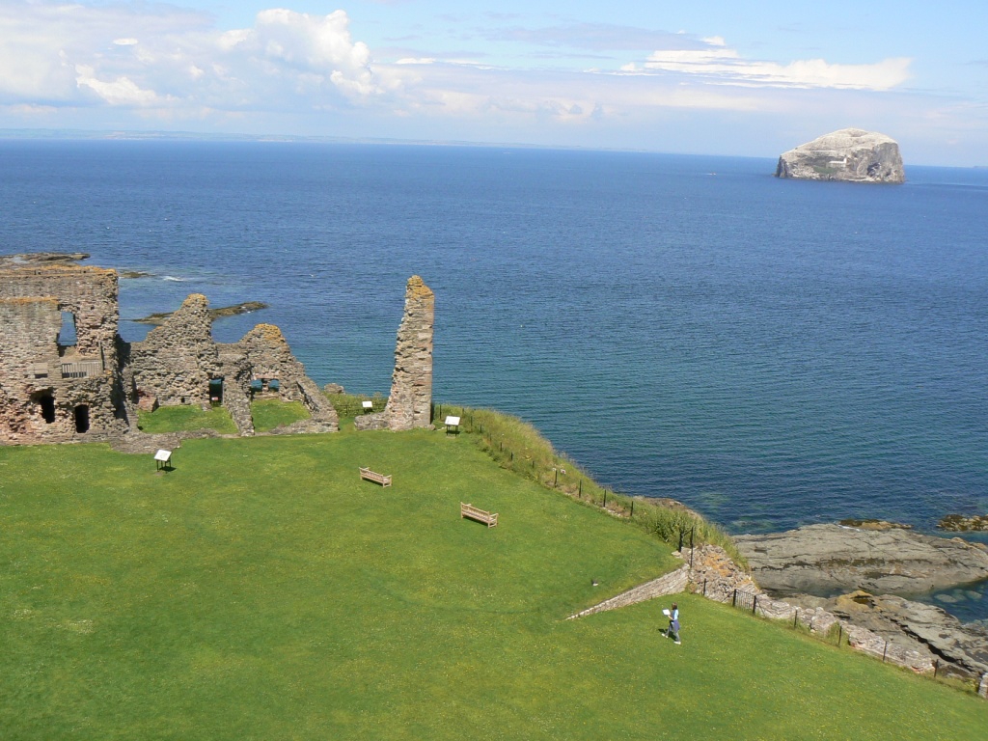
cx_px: 494
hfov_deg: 51.4
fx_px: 1028
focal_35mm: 36
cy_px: 370
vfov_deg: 39.7
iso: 80
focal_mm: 6
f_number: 6.3
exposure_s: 1/400
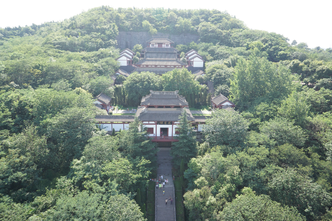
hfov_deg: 73.8
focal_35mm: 24
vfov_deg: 53.1
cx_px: 166
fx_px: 221
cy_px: 110
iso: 200
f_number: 11
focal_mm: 16
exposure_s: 1/60
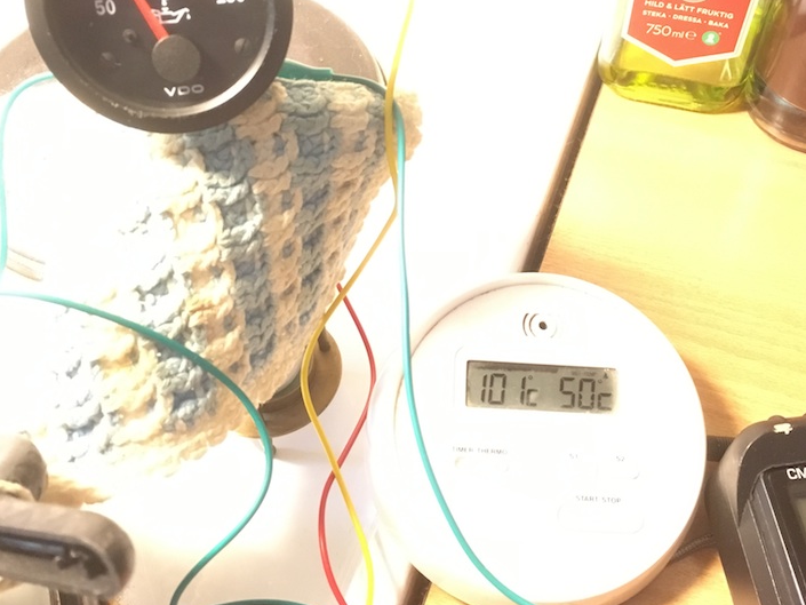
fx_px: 862
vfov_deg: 38.6
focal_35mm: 37
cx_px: 457
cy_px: 253
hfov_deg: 50.0
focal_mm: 4.15
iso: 320
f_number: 2.2
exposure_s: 1/17
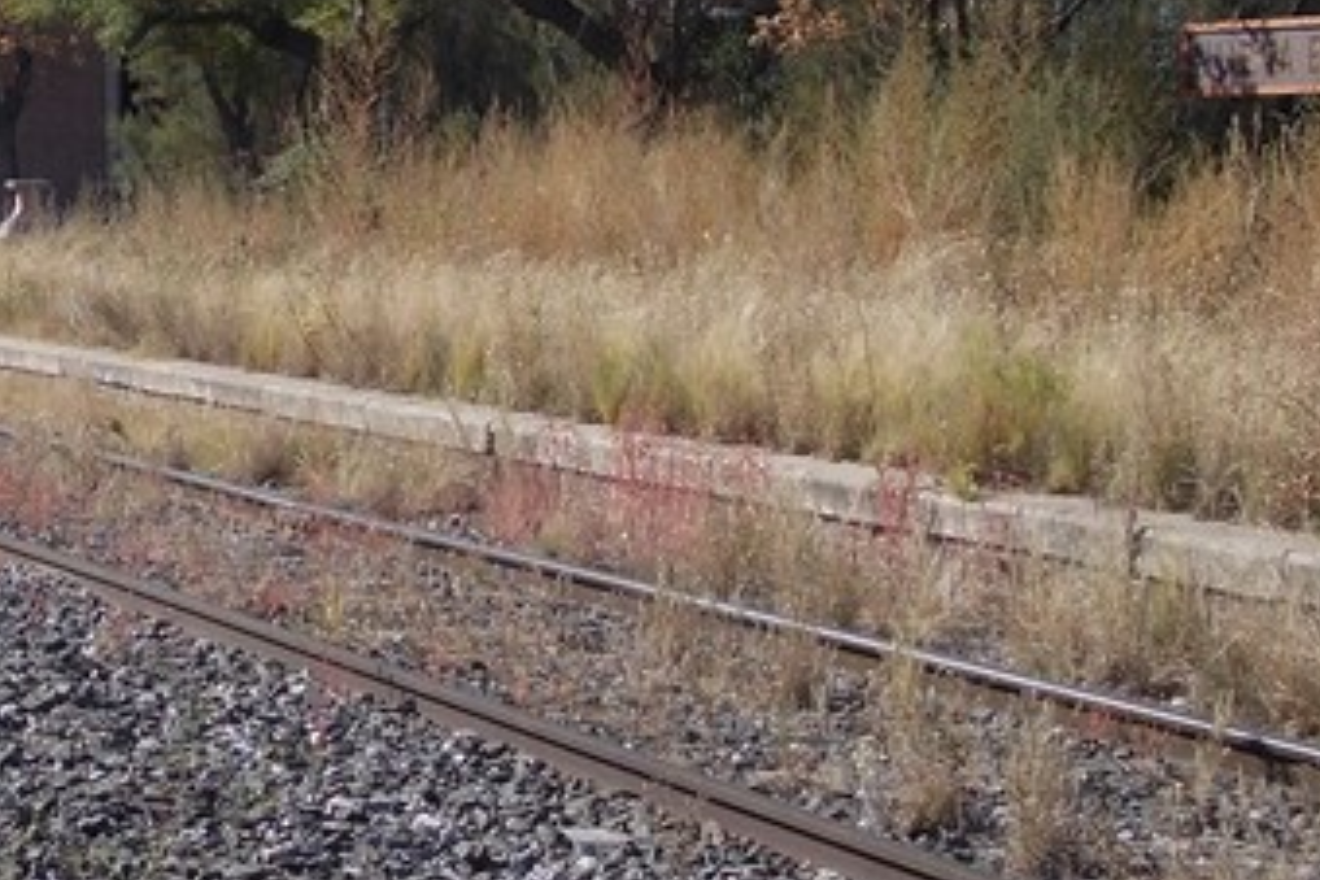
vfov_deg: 13.5
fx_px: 3703
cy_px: 280
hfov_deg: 19.9
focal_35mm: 101
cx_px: 152
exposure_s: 1/250
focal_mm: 6.1
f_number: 6.5
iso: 80
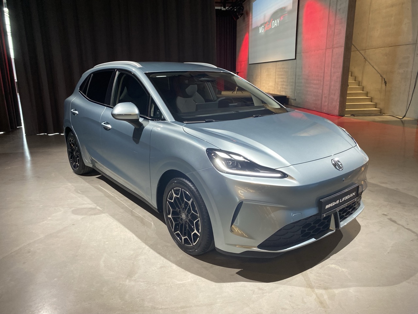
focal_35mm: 26
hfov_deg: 67.3
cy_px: 157
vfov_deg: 53.1
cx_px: 209
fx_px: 314
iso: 160
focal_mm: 4.25
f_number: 1.8
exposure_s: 1/60
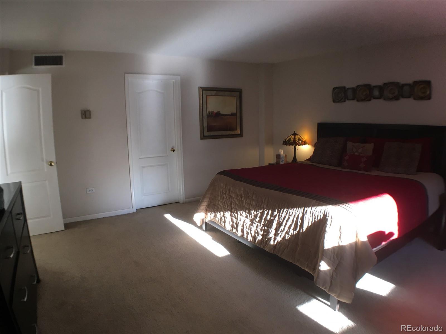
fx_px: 374
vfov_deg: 48.2
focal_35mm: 29
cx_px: 223
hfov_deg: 61.7
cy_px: 167
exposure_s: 1/30
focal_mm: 4.15
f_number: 2.2
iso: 25
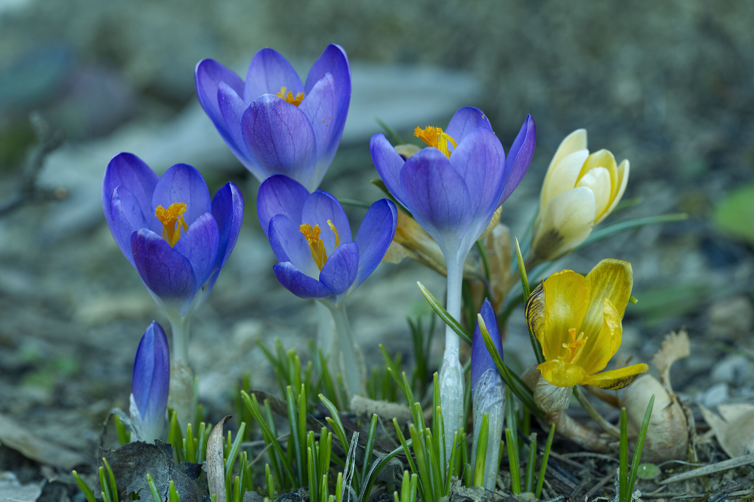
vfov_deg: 13.0
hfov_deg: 19.5
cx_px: 377
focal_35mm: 105
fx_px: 2199
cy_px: 251
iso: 100
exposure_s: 1/4
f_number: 13
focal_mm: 105
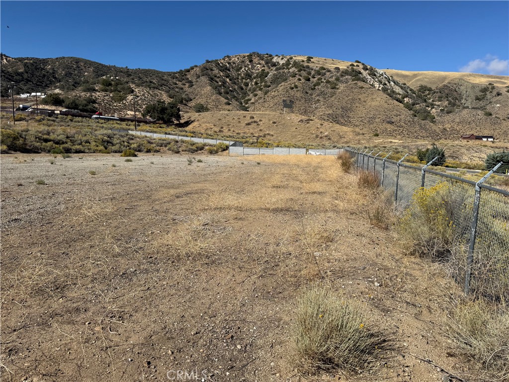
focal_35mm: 24
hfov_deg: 71.6
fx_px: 353
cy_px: 191
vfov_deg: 56.8
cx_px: 254
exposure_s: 1/6711
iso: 80
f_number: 1.78
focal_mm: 6.76
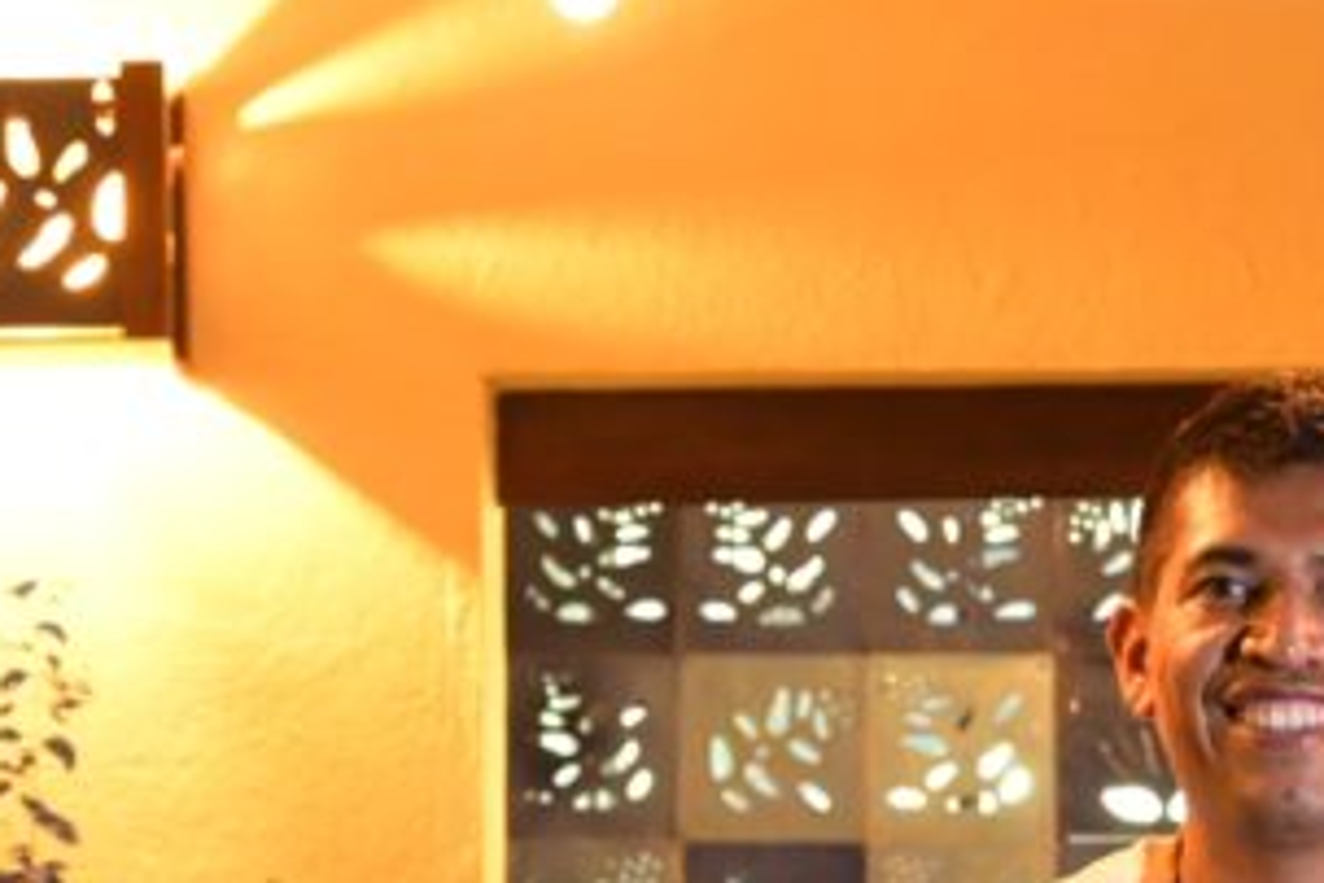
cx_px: 1036
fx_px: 6987
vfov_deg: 7.2
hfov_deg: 10.8
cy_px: 997
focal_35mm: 190
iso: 6400
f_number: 5
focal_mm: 50
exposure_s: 1/15
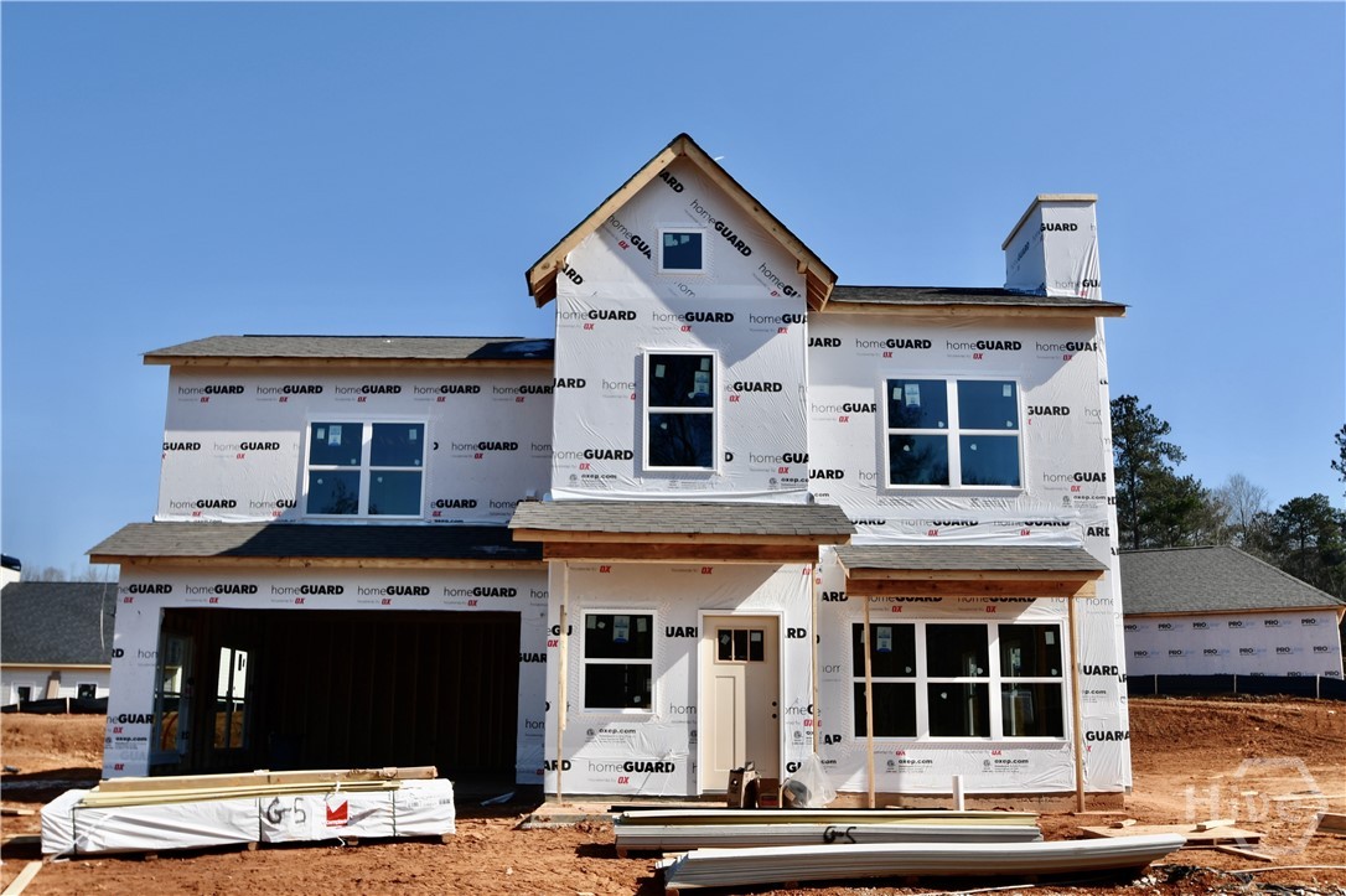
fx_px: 1046
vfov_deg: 46.4
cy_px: 448
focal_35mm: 28
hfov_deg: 65.5
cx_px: 673
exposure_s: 1/320
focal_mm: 19
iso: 100
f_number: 9
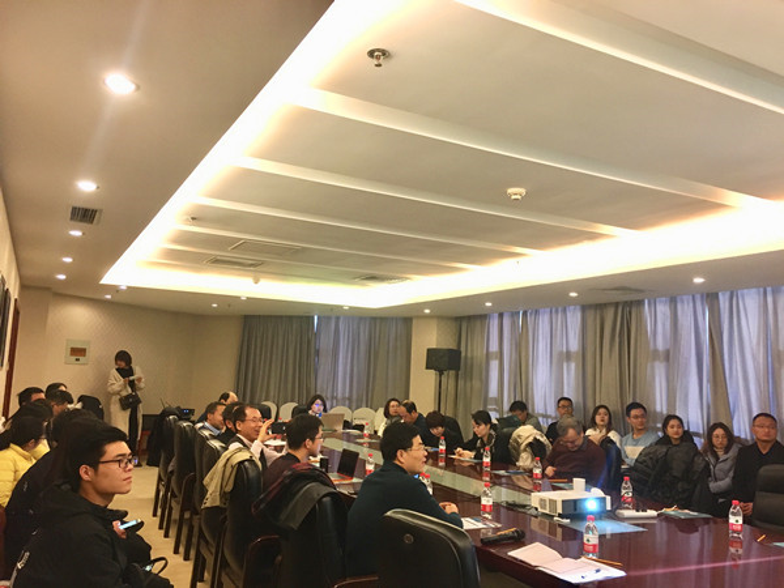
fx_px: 657
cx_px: 392
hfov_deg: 61.7
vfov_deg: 48.2
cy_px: 294
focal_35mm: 29
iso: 200
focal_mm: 4.15
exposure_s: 1/25
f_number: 2.2
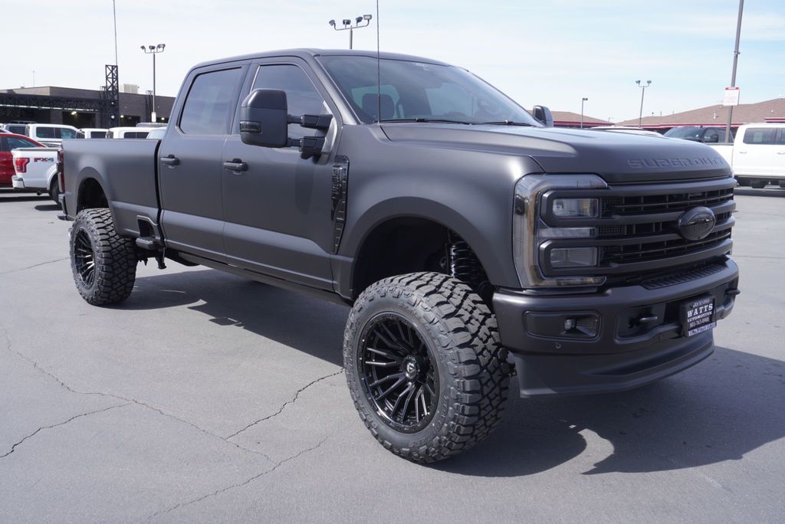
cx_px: 392
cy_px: 262
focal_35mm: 33
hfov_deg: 57.2
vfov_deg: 40.0
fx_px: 720
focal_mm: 22
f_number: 7.1
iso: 100
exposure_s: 1/200
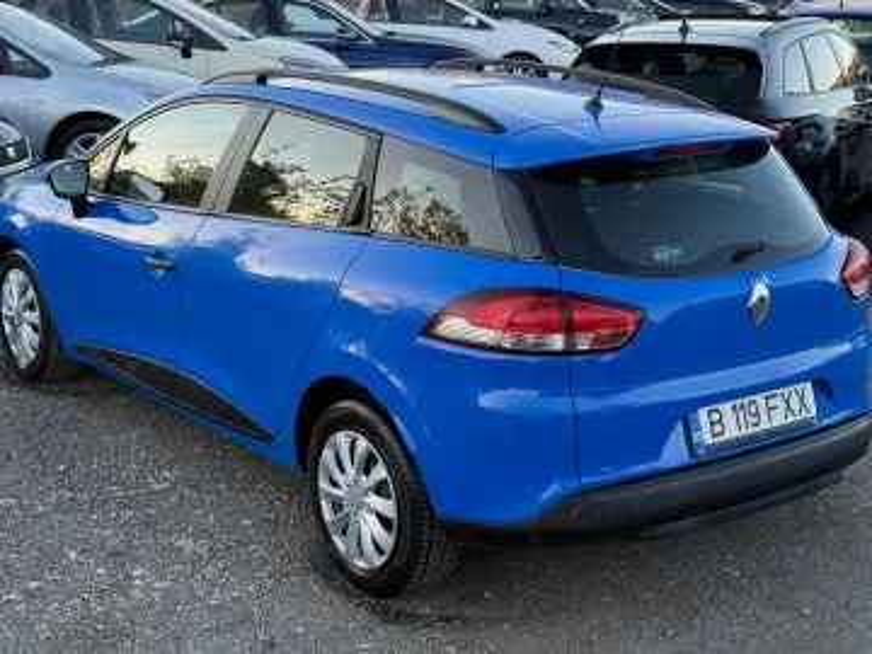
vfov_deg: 30.3
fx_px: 1209
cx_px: 436
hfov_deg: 39.7
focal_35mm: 48
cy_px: 327
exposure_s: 1/290
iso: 64
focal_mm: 6.76
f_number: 1.78
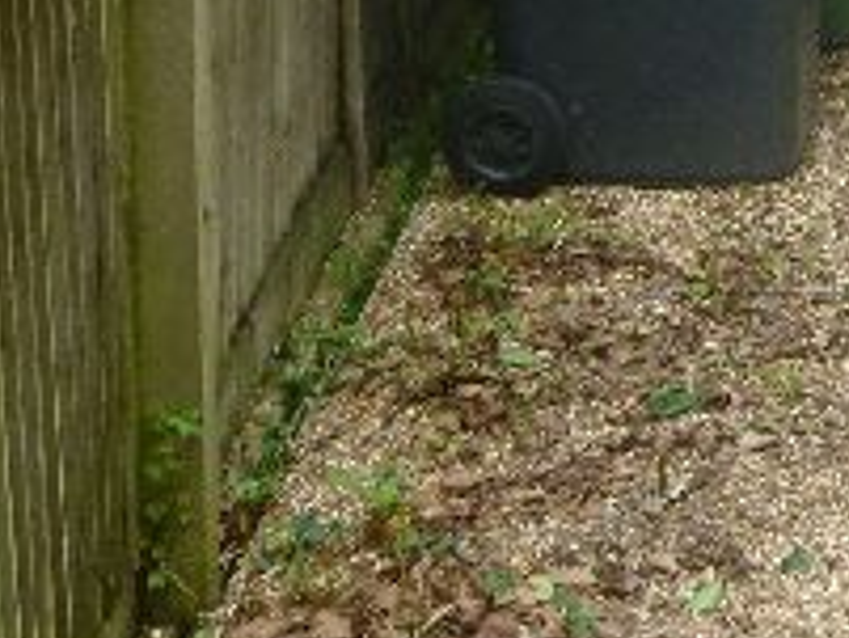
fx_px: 3509
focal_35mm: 143
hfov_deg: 13.2
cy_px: -123
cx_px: 1208
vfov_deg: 10.2
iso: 200
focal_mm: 6.5
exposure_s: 1/125
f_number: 3.6
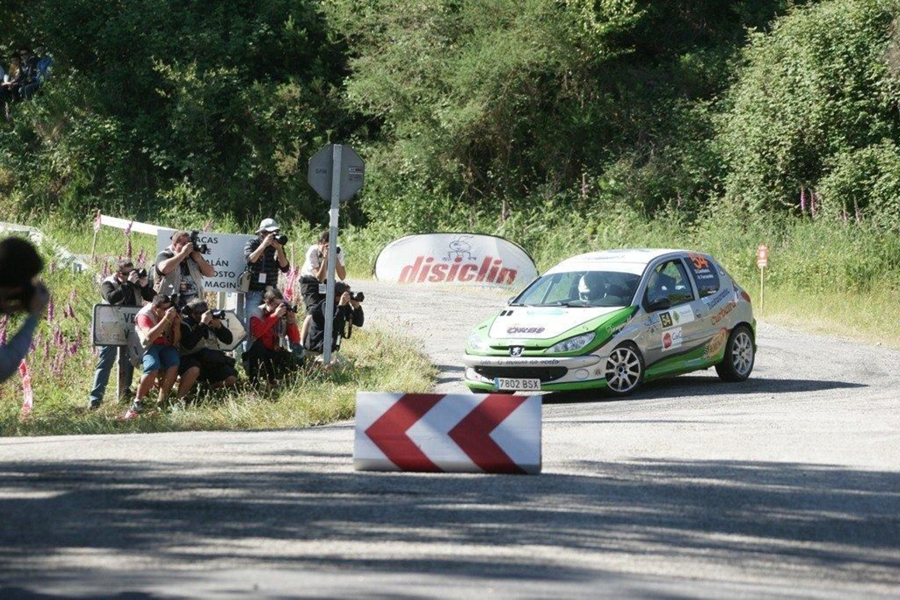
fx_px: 4500
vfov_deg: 7.6
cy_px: 300
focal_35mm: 180
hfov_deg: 11.4
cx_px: 450
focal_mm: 180
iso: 800
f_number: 5
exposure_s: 1/1600
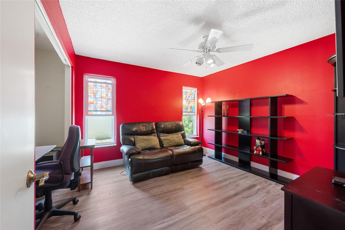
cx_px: 172
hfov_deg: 104.2
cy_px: 115
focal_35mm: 14
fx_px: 134
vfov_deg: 81.2
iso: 250
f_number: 9
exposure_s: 1.6
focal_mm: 14
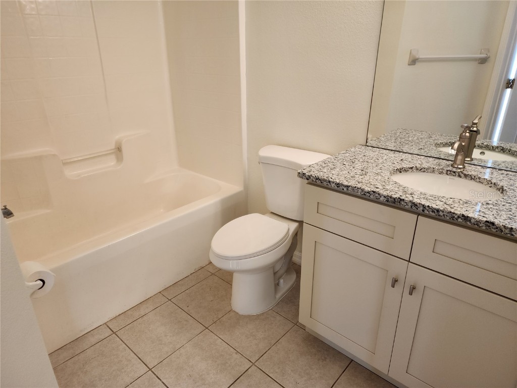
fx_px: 344
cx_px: 258
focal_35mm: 23
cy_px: 194
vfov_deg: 58.9
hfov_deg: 73.9
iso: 125
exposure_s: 1/120
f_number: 1.8
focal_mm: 6.4
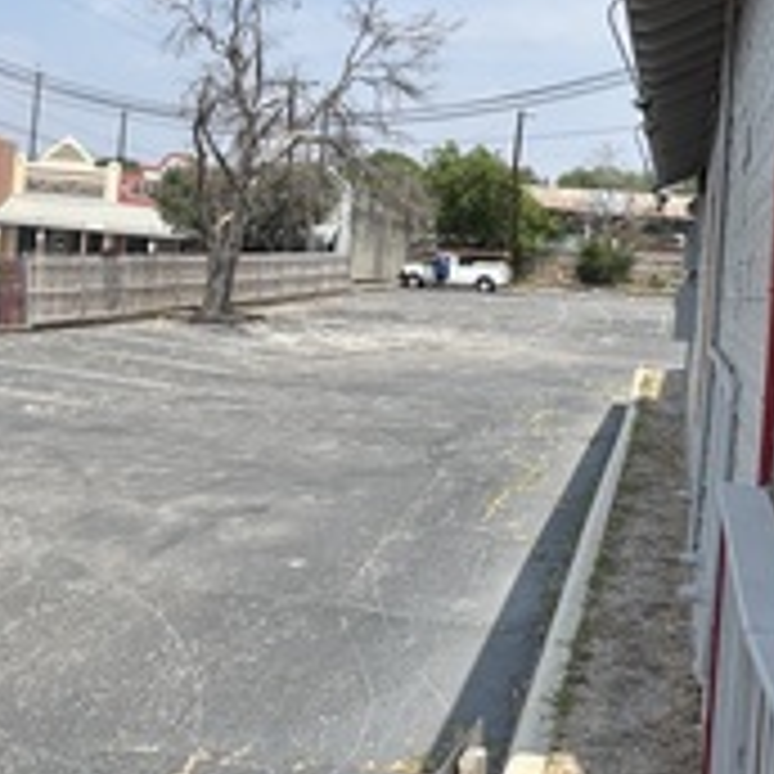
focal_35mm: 46
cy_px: 279
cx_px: 342
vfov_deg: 36.5
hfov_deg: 36.7
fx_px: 1164
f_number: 2.2
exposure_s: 1/2273
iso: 50
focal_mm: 2.22
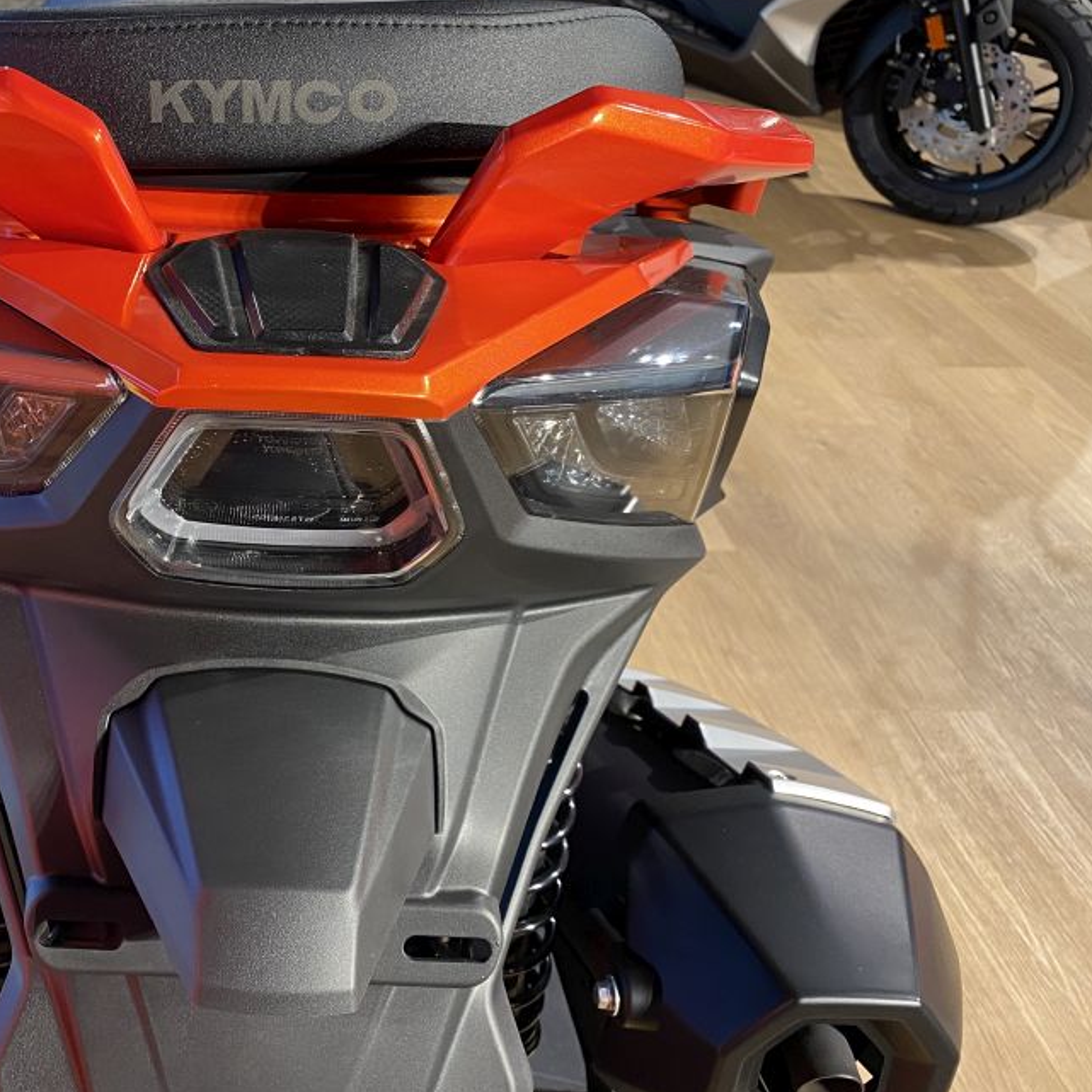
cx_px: 233
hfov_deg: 42.1
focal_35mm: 38
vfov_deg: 43.7
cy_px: 468
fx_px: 1356
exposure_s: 1/50
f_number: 1.8
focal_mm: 4.25
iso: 100
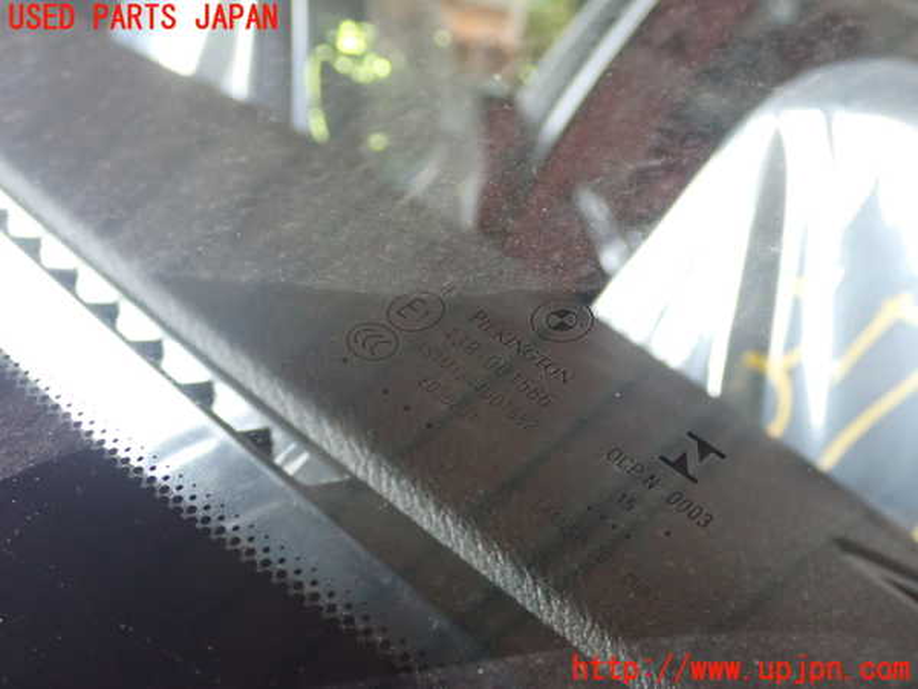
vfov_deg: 30.9
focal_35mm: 47
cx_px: 459
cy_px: 344
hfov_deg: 40.4
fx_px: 1246
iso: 800
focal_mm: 8.4
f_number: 3.1
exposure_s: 1/40
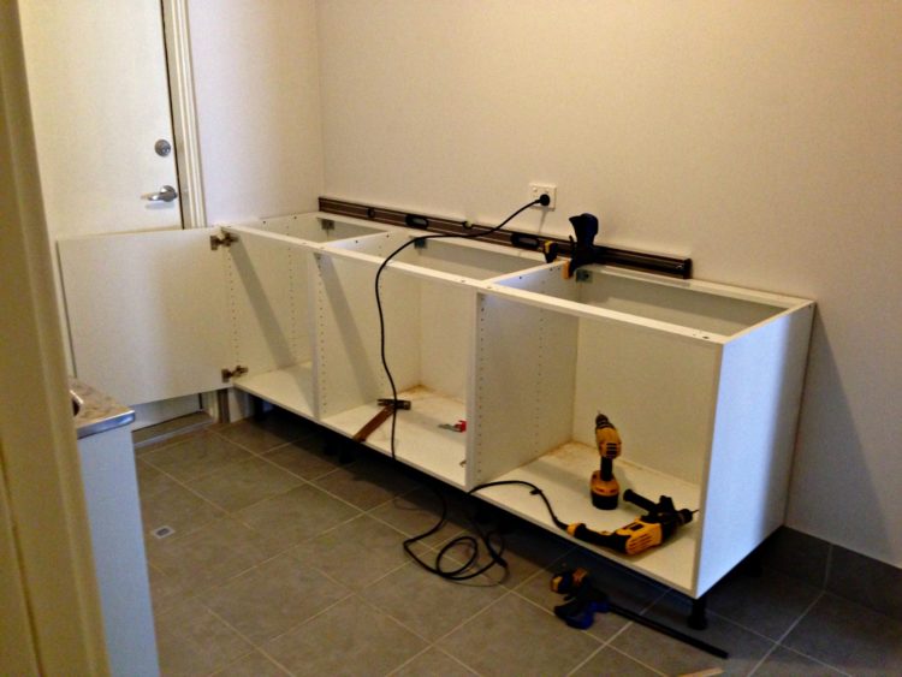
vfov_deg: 43.0
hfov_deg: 55.3
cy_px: 338
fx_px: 860
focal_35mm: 33
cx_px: 451
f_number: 2.4
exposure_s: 1/20
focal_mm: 4.12
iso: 250
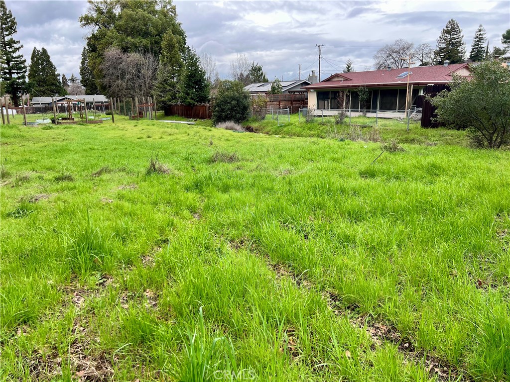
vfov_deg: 53.1
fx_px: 383
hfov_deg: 67.3
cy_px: 191
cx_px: 255
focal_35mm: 26
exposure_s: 1/743
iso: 50
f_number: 1.5
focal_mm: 5.7
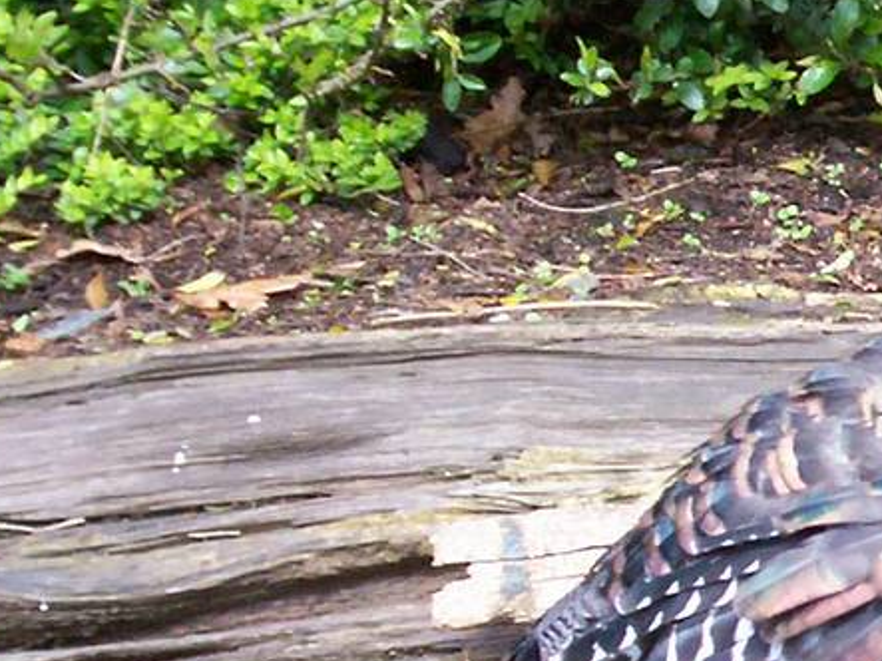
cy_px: 641
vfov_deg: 11.3
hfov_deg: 14.1
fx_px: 3311
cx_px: 1376
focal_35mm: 130
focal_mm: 5.9
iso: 140
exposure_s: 1/66.9
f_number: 4.5
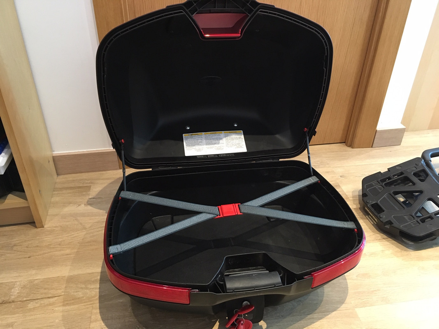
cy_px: 164
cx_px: 220
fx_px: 368
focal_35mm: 29
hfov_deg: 61.7
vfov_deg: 48.2
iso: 200
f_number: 2.2
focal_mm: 4.15
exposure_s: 1/20
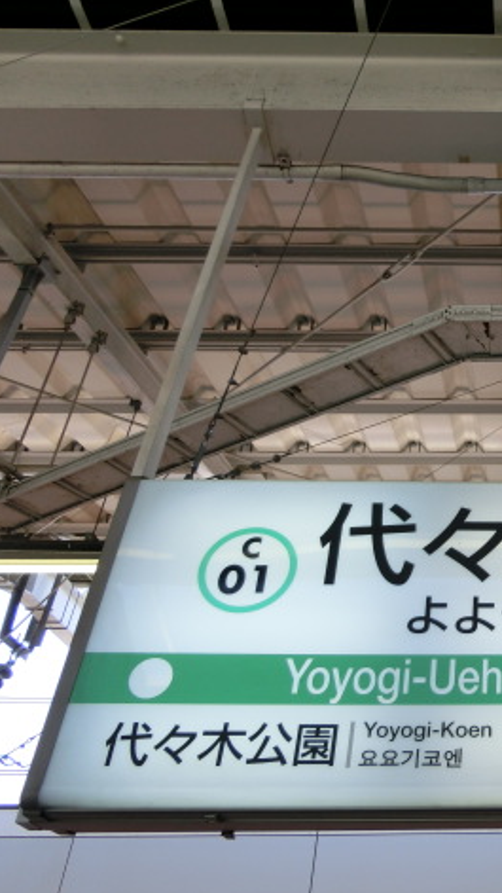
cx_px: 563
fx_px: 875
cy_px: 447
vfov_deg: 54.0
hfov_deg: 28.8
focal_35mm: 37
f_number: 3.5
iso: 80
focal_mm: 4.5
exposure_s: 1/125
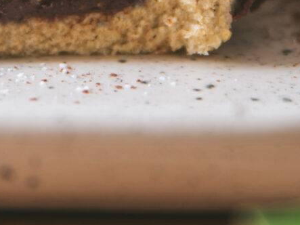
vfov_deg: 3.8
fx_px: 3370
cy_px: -166
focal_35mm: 389
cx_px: -25
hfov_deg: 5.1
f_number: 2.8
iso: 200
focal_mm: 70
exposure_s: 1/40
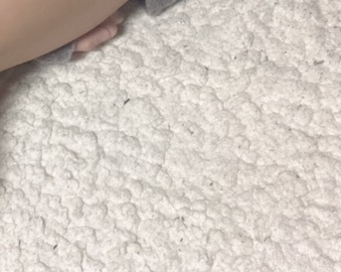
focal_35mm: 73
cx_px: -30
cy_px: -1
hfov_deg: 24.4
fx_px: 736
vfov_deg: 20.3
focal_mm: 2.87
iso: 250
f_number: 2.2
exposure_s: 1/60
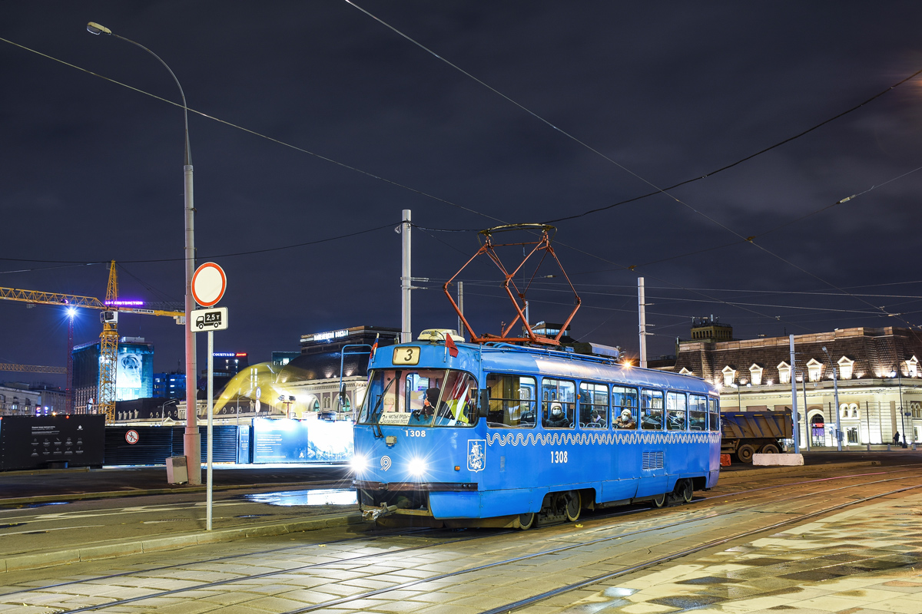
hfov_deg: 53.1
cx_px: 461
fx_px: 922
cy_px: 307
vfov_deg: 36.9
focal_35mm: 36
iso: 100
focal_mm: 24
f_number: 5.6
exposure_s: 3
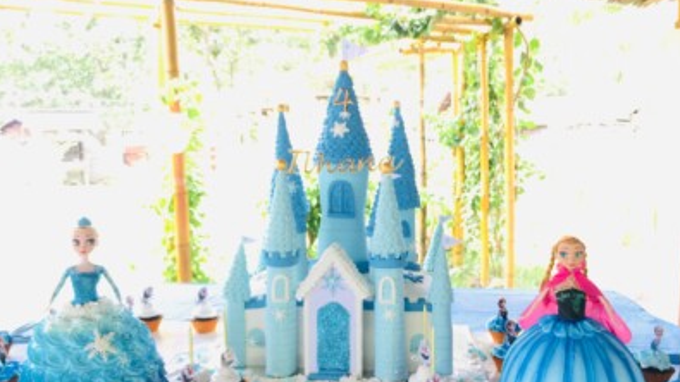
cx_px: 341
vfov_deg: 36.5
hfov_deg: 61.0
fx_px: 577
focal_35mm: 32
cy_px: 232
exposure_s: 1/15
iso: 40
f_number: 2.2
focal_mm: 4.15
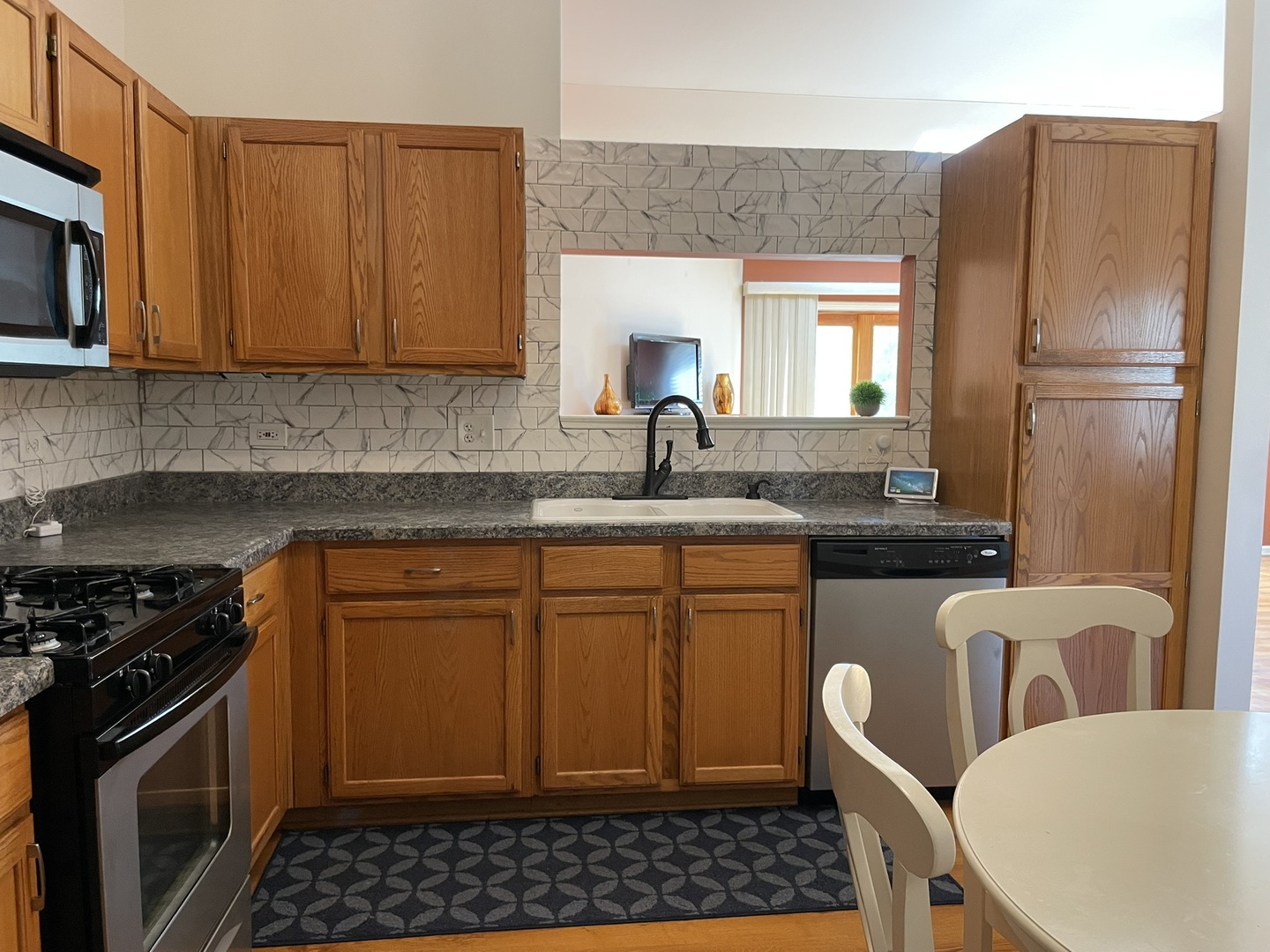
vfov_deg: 53.1
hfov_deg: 67.3
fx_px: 954
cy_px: 476
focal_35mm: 26
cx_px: 635
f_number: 1.6
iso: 160
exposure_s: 1/60
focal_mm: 4.2
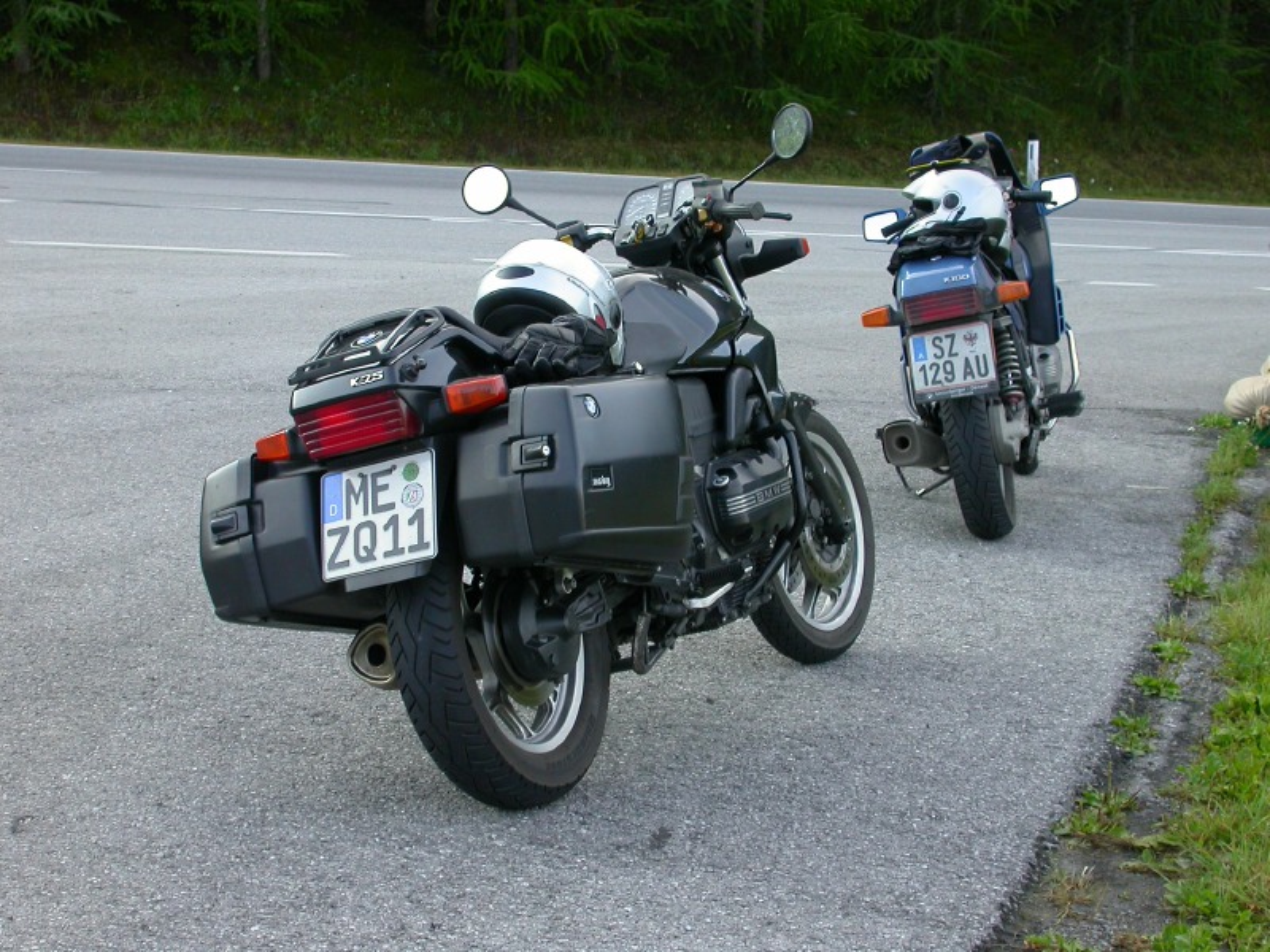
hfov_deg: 28.2
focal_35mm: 69
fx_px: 2531
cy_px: 476
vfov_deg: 21.3
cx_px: 635
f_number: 4.7
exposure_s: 1/63.5
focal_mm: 14.4
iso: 100
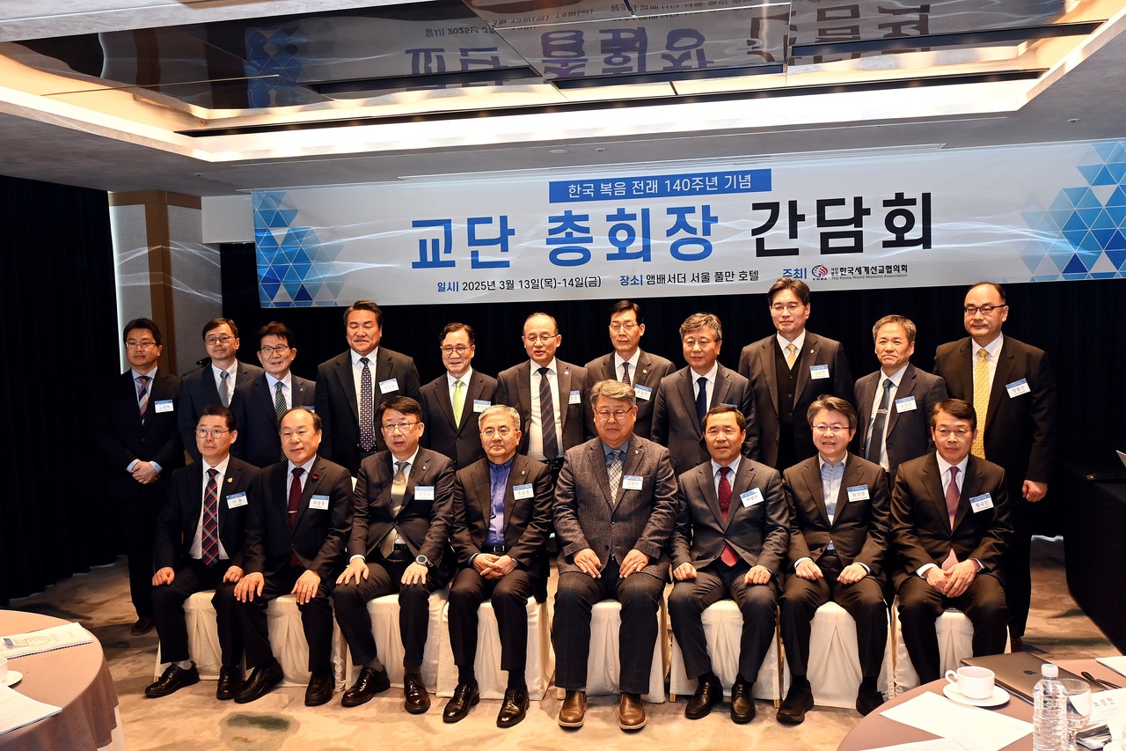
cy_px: 376
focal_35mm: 33
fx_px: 1032
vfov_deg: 40.0
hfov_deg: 57.2
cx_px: 563
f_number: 5.6
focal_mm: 22
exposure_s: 1/60
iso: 800
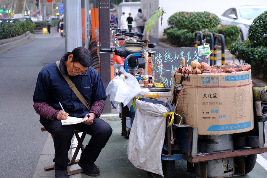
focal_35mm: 69
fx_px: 511
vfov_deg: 19.7
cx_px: 134
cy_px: 89
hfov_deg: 29.3
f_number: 4
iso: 400
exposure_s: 1/14
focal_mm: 46.3
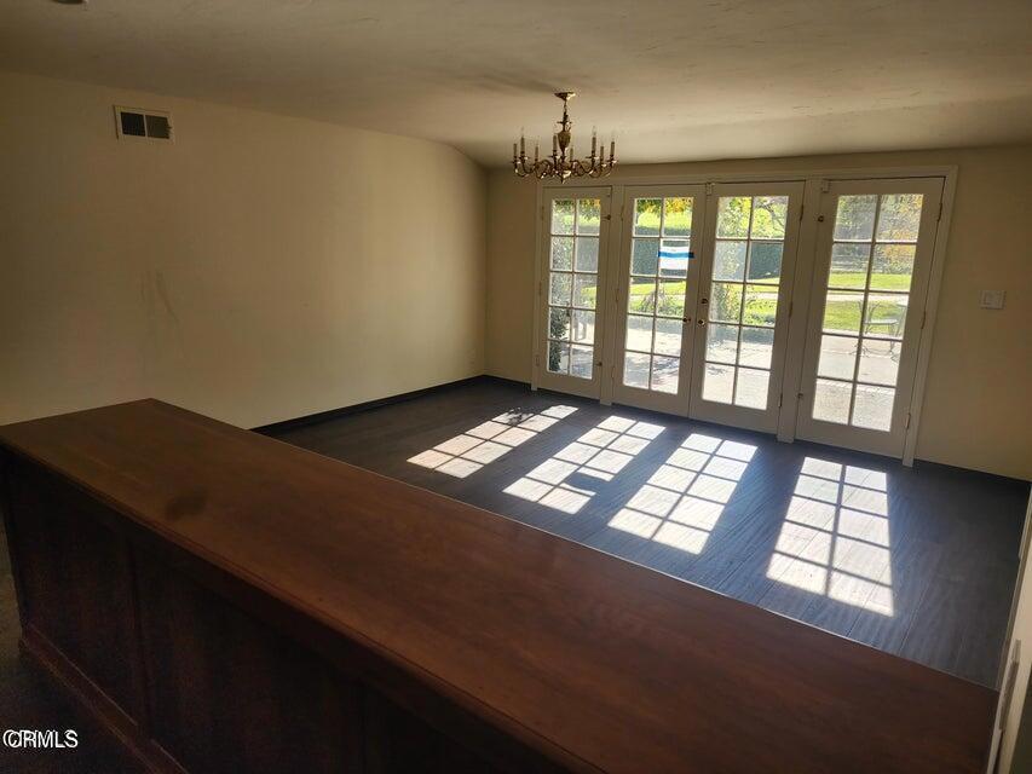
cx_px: 516
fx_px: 686
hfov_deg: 73.9
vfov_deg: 58.9
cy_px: 387
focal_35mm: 23
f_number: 1.8
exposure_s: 1/180
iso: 50
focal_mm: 6.4
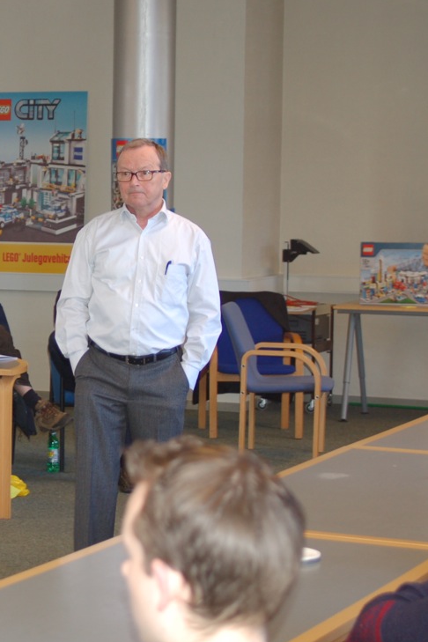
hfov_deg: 13.4
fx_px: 1783
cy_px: 317
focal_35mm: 100
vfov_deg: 20.4
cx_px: -49
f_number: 3.3
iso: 400
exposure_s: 1/60
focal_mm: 38
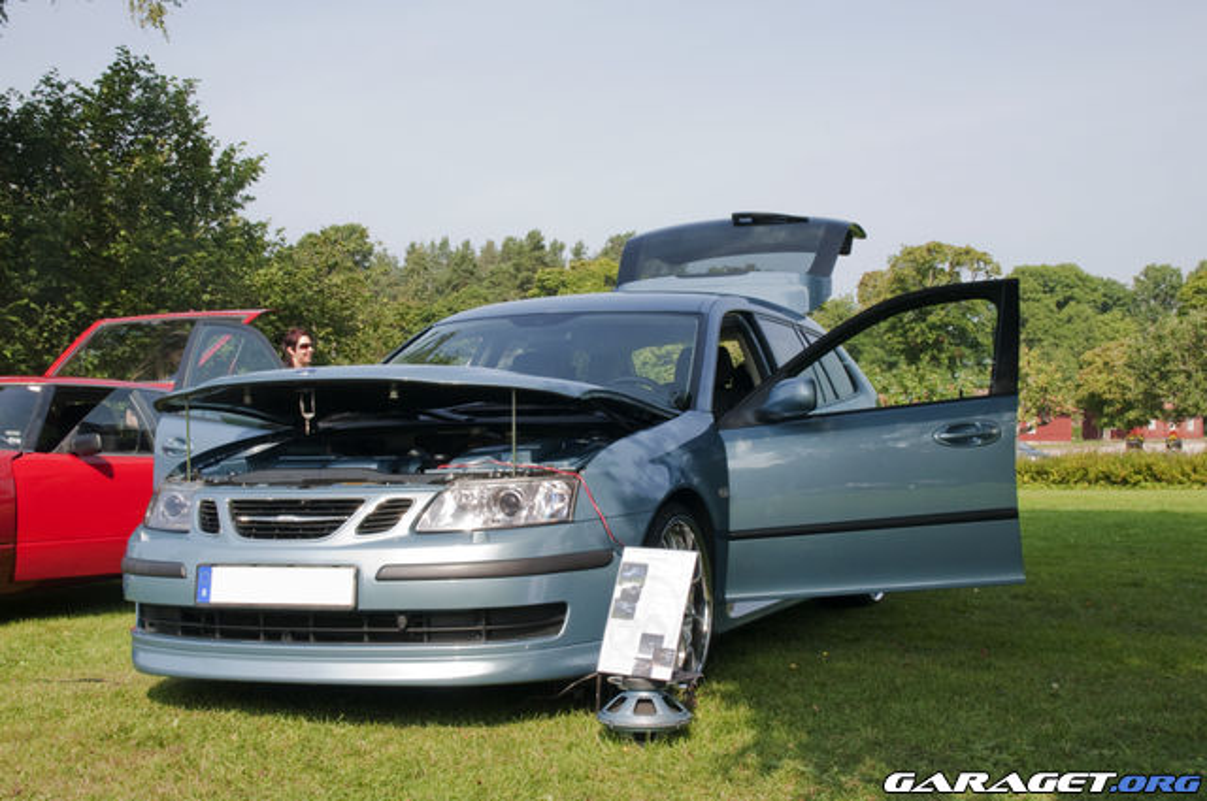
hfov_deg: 41.2
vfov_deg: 28.0
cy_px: 400
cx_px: 604
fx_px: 1607
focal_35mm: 48
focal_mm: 32
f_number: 20
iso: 1000
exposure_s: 1/125
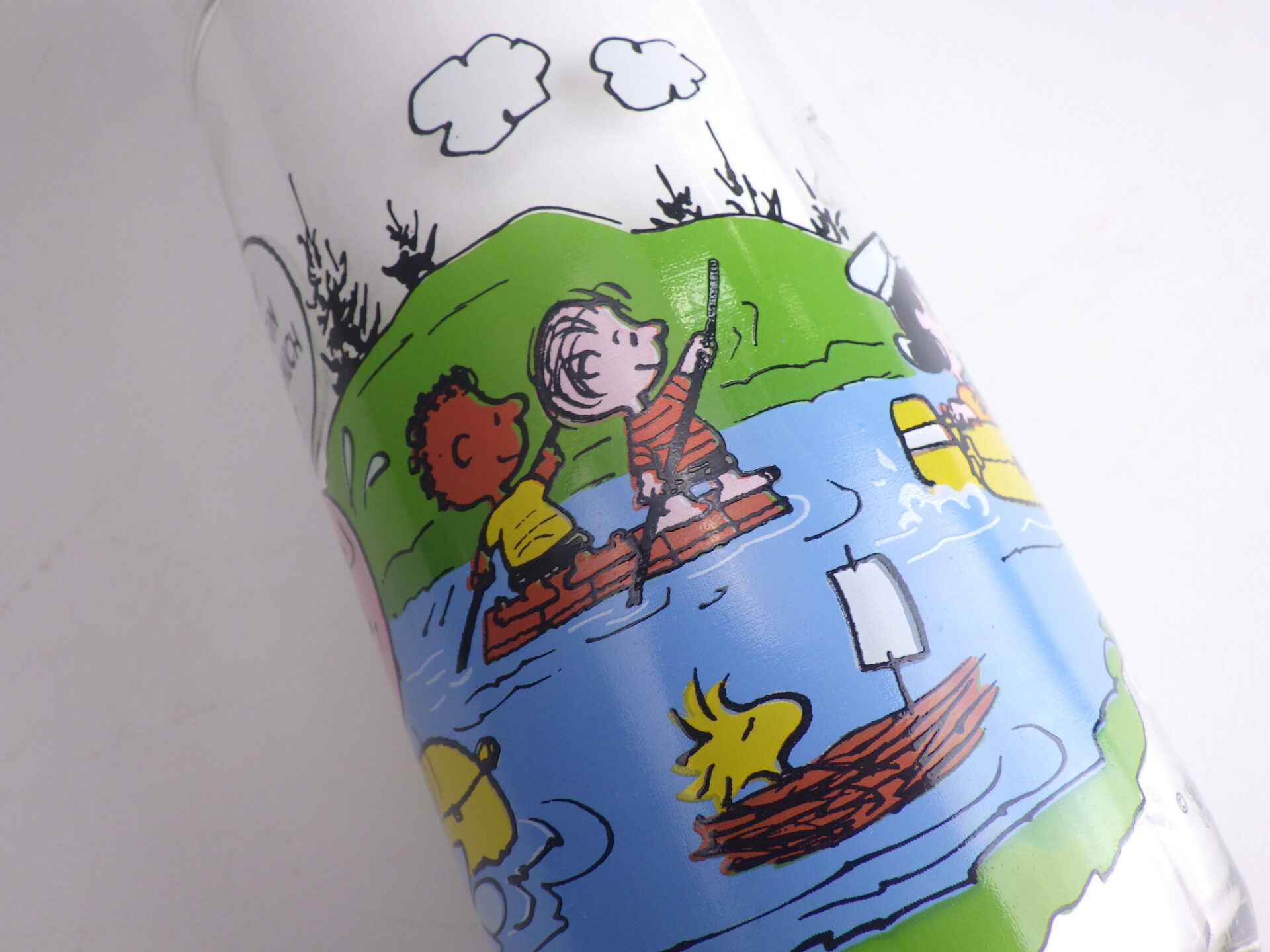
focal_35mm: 34
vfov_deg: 41.8
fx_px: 1247
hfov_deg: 54.0
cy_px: 476
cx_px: 635
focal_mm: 6.1
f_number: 3.8
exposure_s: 1/80
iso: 125
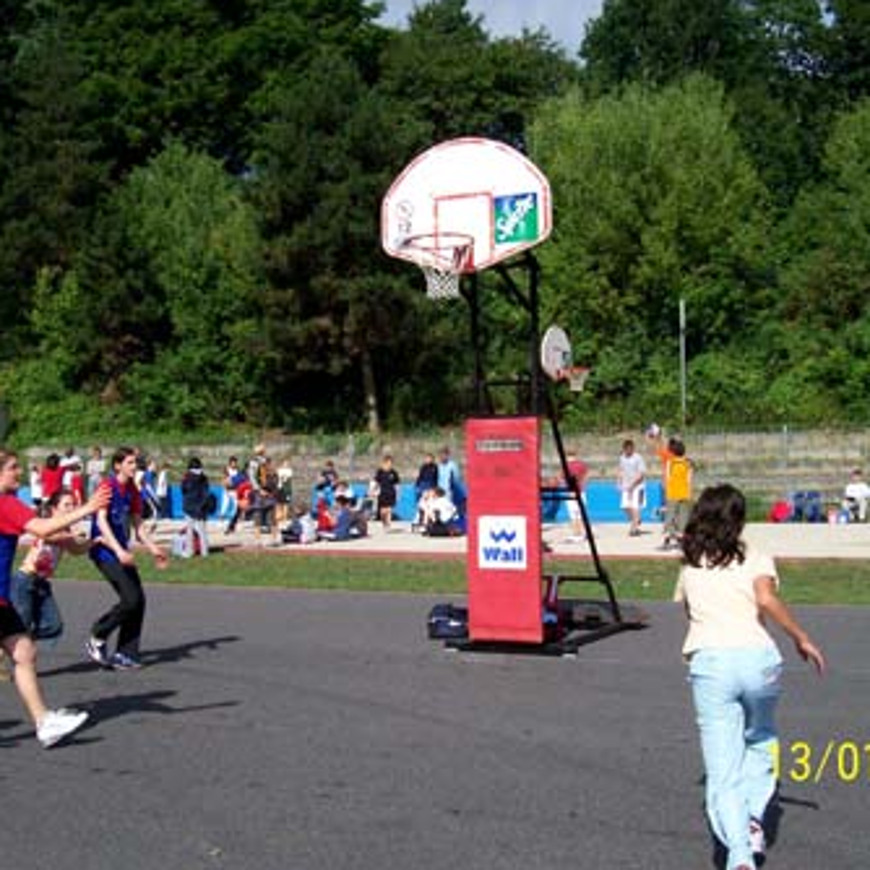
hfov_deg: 34.0
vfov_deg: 34.0
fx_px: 1422
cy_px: 438
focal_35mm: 50
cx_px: 477
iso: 80
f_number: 5.6
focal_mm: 7
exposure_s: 1/524
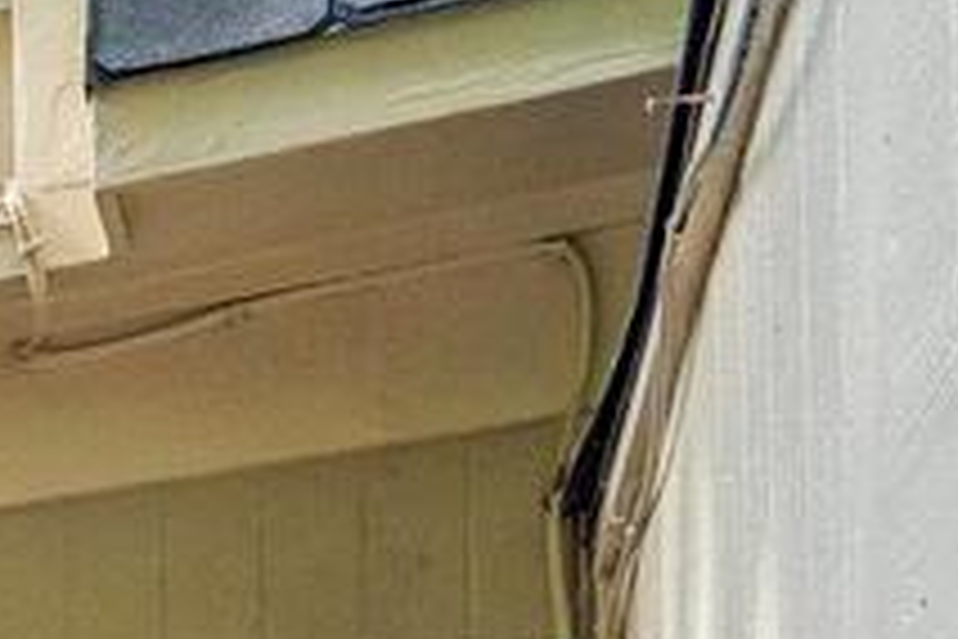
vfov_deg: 10.2
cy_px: 1598
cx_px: -1844
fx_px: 3060
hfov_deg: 11.4
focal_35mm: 115
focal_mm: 17
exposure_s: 1/125
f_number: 8
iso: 1250
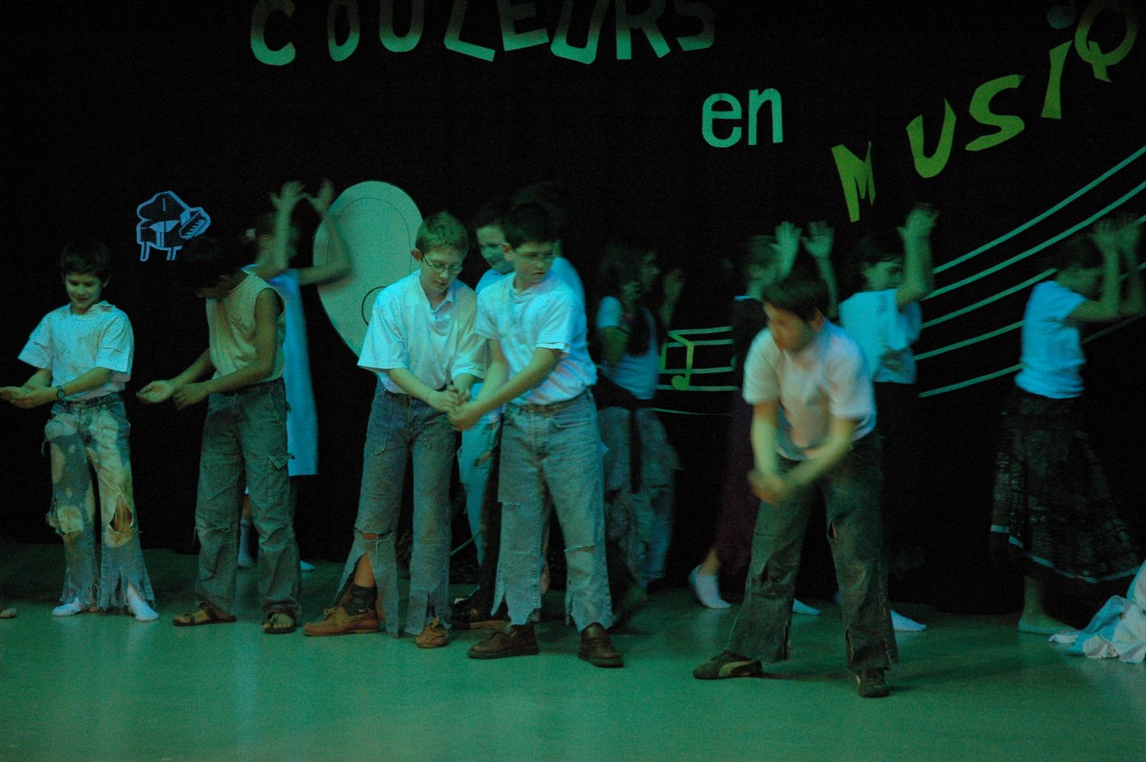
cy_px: 381
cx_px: 573
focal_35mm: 90
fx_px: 2862
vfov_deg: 15.2
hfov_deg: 22.6
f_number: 4.5
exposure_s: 1/20
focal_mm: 60
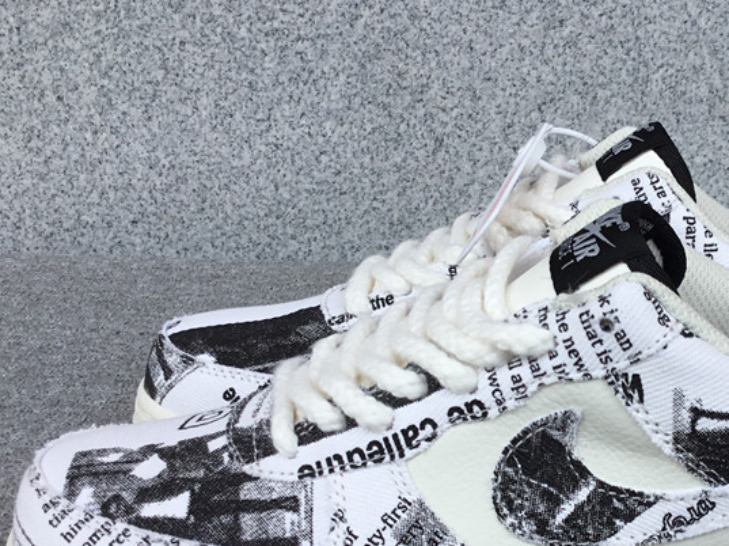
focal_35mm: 52
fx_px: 1094
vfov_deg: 27.7
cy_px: 386
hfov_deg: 35.9
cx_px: 561
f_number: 2.4
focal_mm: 3.3
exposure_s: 1/604
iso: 25
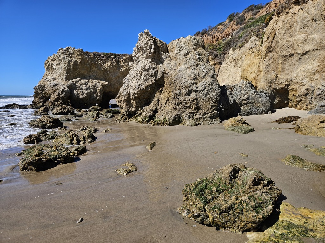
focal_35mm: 23
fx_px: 216
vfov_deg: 58.9
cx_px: 162
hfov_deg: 73.9
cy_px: 122
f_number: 1.8
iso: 25
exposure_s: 1/2054
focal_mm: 5.4
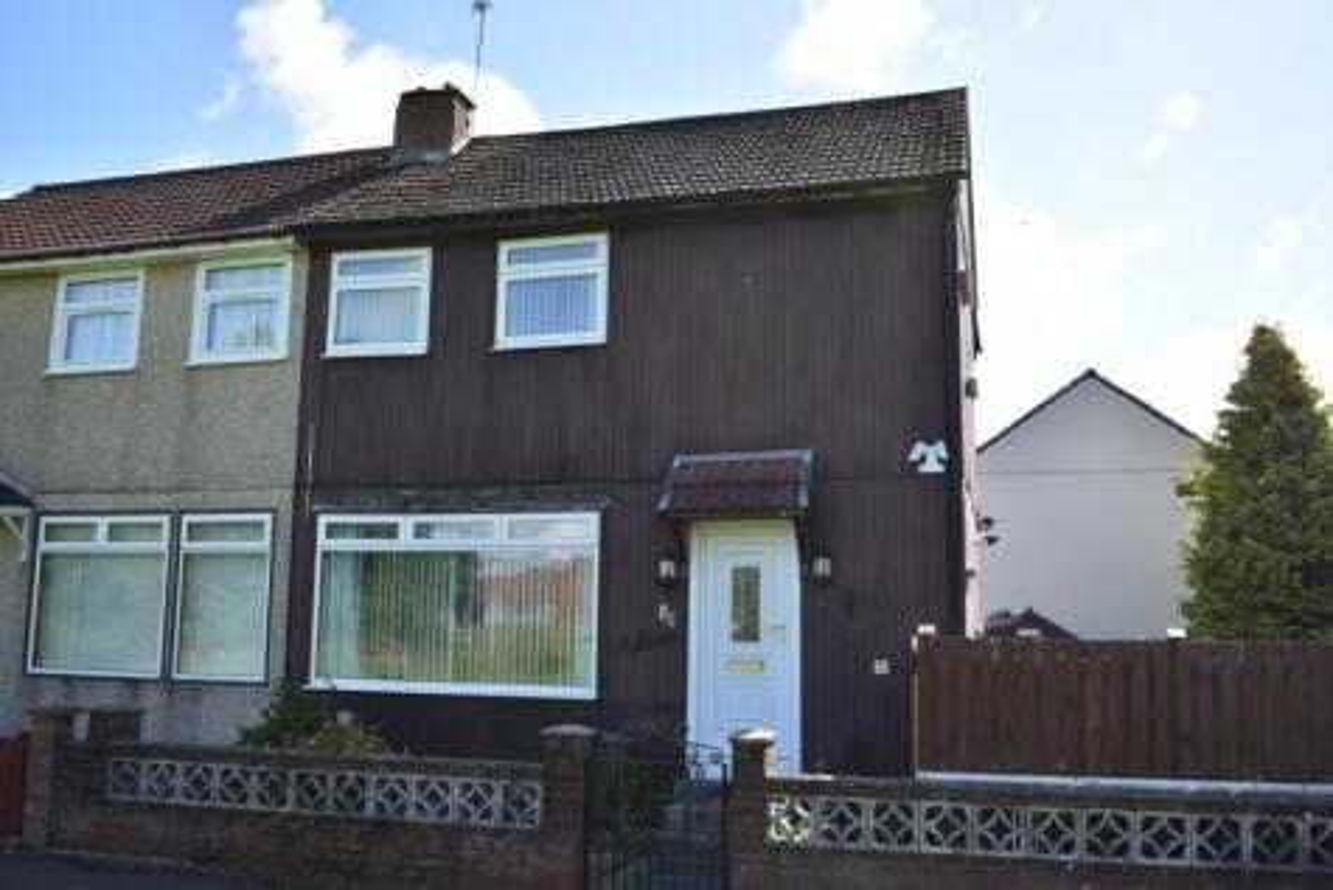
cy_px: 445
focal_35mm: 33
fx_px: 1222
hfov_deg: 57.2
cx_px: 666
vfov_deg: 40.0
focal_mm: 22
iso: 100
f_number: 5
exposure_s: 1/320
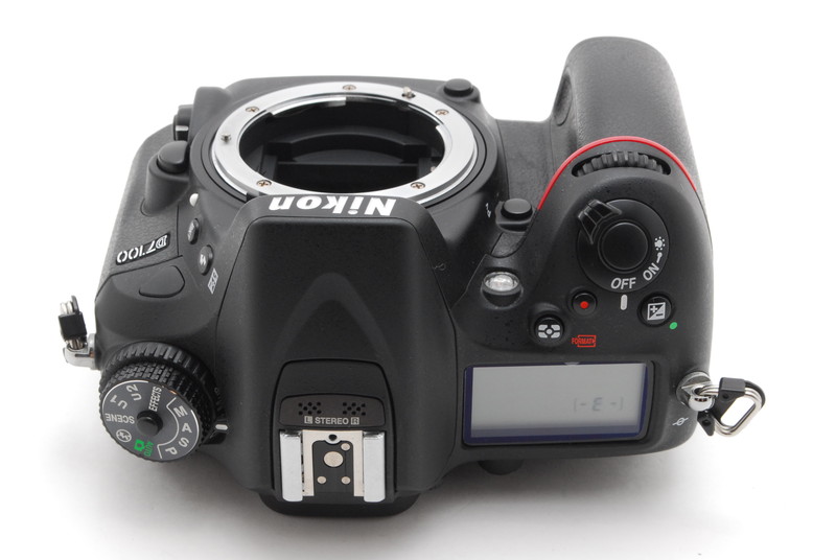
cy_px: 280
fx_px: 1919
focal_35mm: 82
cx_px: 418
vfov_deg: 16.6
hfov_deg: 24.6
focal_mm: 55
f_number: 16
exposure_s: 1/100
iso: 400
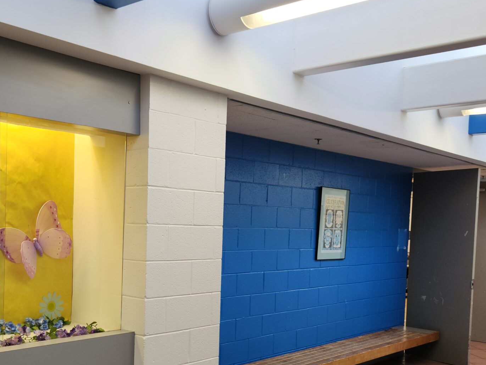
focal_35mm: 43
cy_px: 269
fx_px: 604
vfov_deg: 33.0
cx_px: 164
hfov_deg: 43.3
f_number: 1.8
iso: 32
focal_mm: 5.4
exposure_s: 1/60
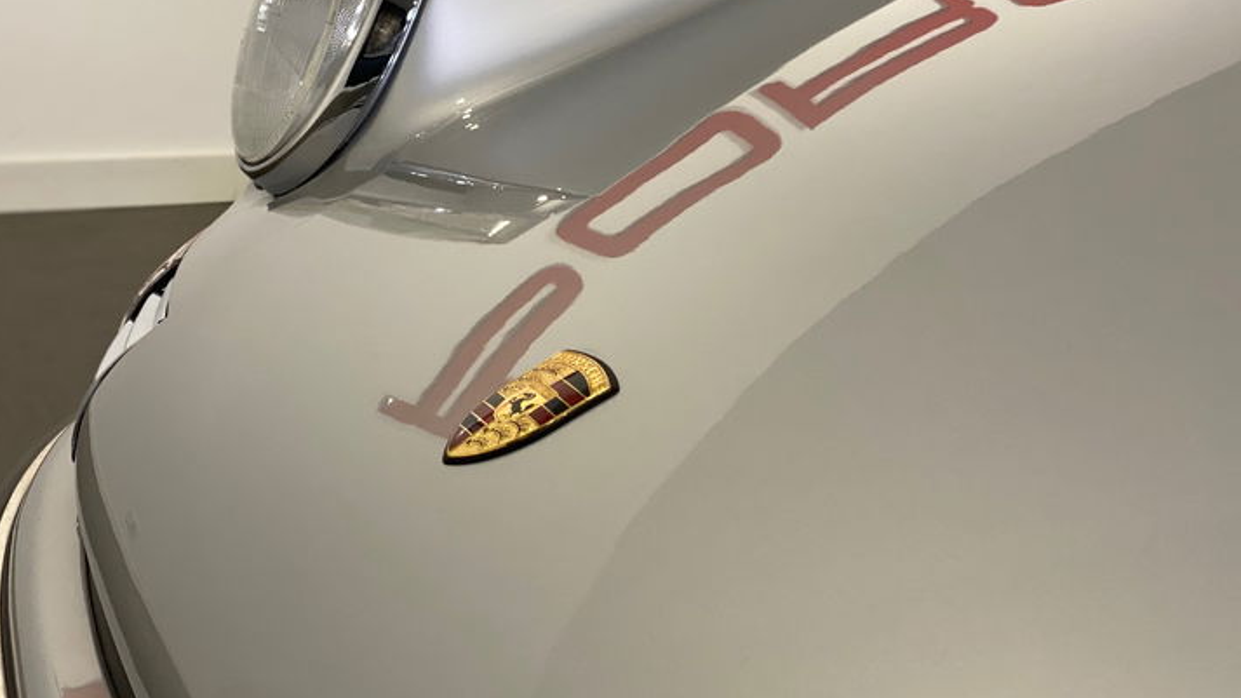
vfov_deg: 19.7
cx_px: 600
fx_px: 2007
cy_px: 284
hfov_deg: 34.4
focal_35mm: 61
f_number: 2
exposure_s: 1/40
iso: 160
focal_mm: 6
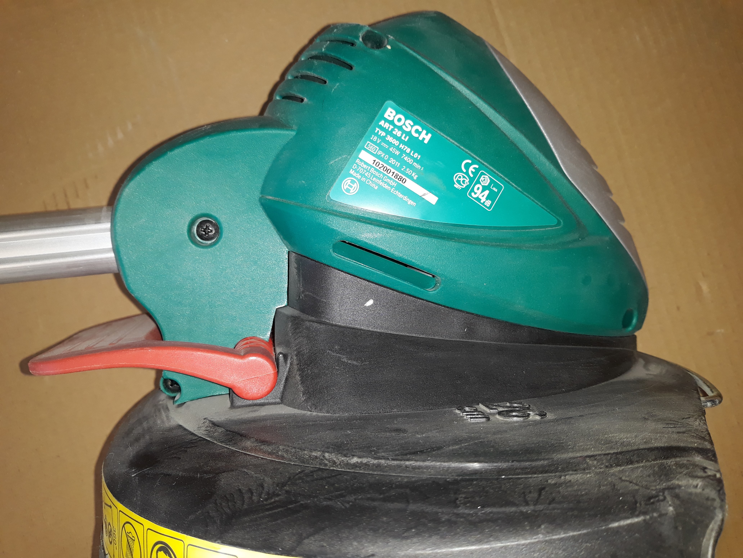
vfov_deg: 51.4
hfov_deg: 65.3
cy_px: 279
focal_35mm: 27
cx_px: 372
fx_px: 580
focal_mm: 3.71
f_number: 1.7
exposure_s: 1/100
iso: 64
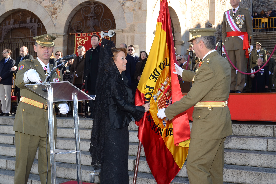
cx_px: 138
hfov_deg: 39.6
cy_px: 89
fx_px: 383
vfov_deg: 27.0
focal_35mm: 50
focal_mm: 32
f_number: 7.1
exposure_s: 1/200
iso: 200
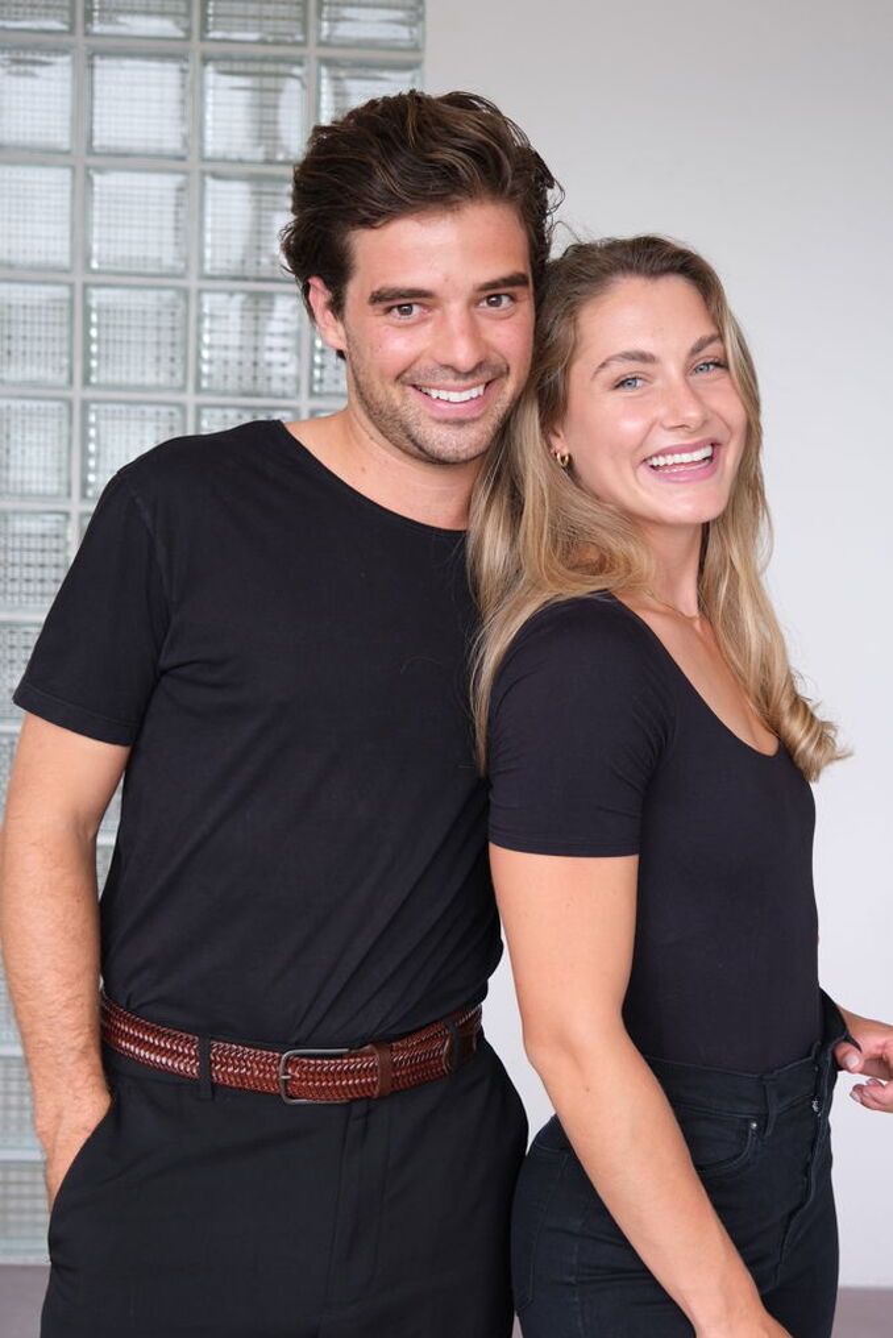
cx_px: 446
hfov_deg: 26.5
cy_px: 669
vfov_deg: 38.9
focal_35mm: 51
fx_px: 1896
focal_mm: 34.2
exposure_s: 1/52
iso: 250
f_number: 4
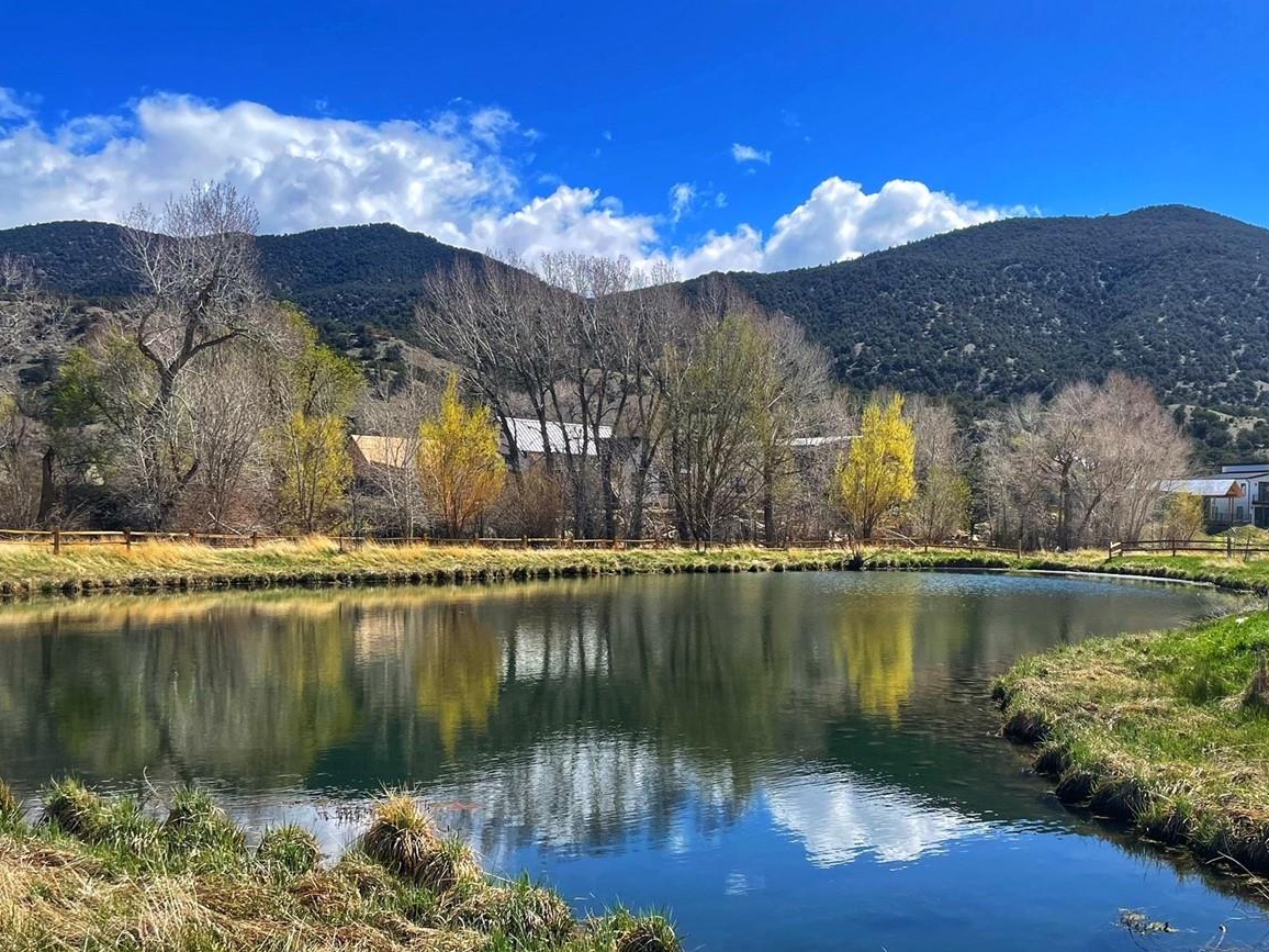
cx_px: 801
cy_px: 536
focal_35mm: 36
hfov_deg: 50.8
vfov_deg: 39.6
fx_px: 1320
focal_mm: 4.2
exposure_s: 1/3509
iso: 32
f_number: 1.6
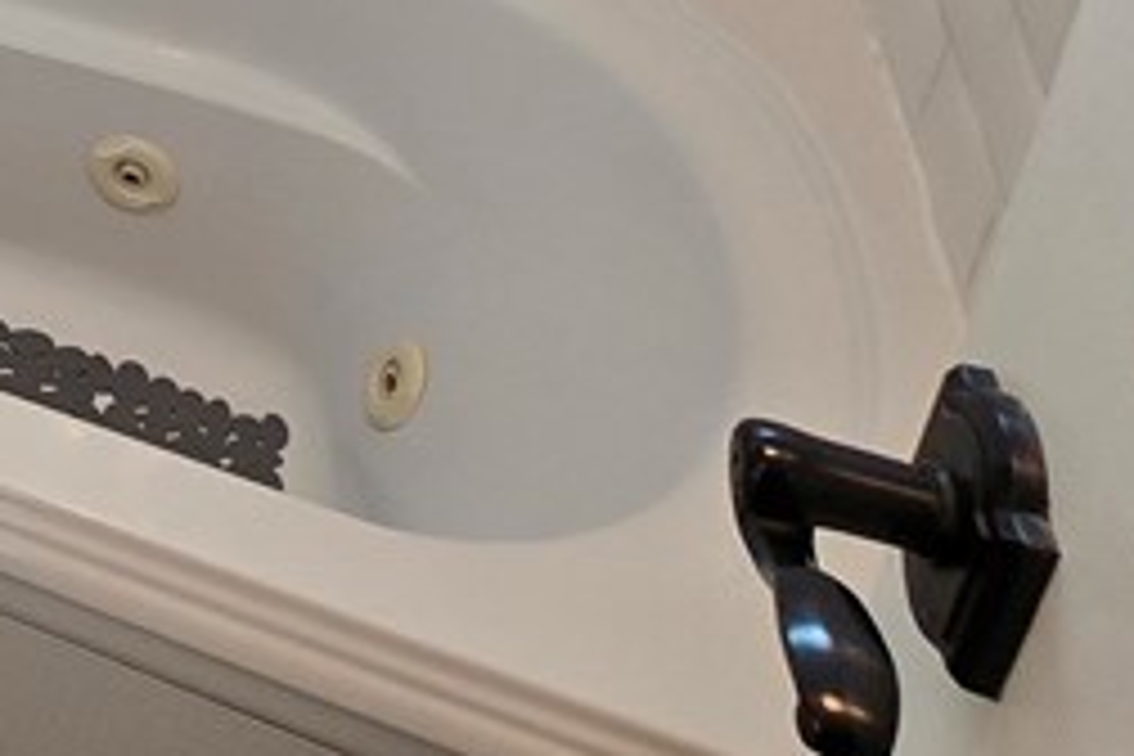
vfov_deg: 19.7
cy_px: -518
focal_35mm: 55
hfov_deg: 22.1
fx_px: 1732
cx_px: -900
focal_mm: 2.2
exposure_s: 1/60
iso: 80
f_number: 2.2
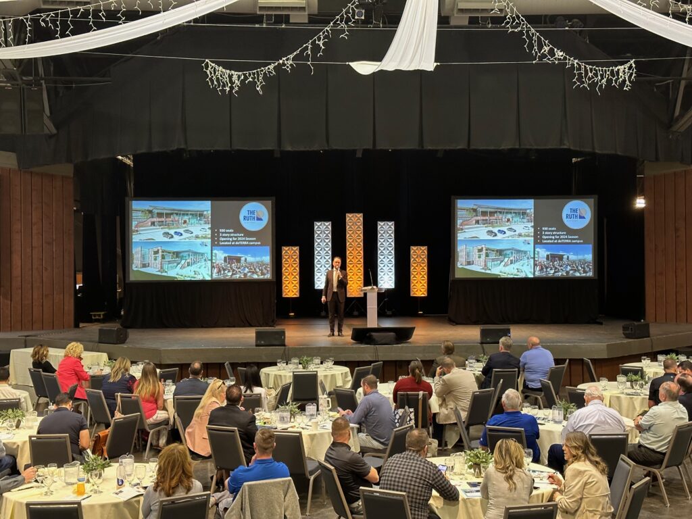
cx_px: 346
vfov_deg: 30.3
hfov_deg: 39.7
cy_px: 260
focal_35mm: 48
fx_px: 960
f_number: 1.78
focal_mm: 6.86
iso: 320
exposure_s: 1/40
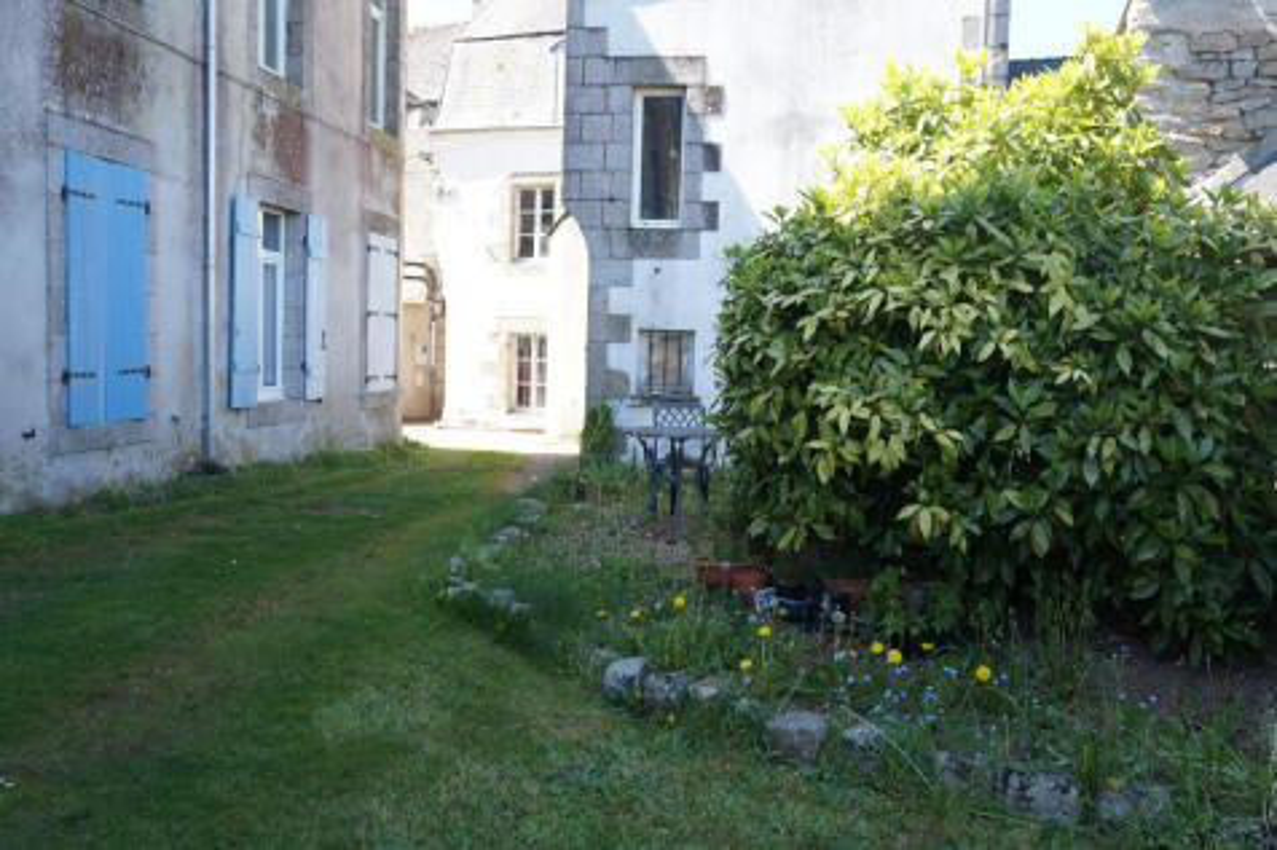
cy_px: 425
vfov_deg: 43.6
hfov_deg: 61.9
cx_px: 638
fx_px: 1064
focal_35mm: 30
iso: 200
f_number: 6.3
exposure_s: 1/100
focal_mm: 20
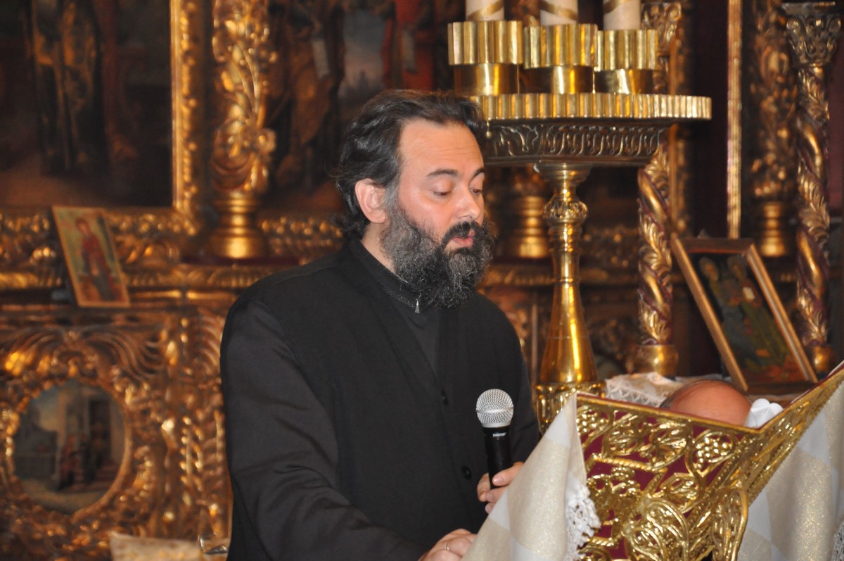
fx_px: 3688
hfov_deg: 13.1
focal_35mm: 158
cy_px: 280
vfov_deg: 8.7
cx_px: 422
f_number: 5.6
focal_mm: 105
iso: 1600
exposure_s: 1/8
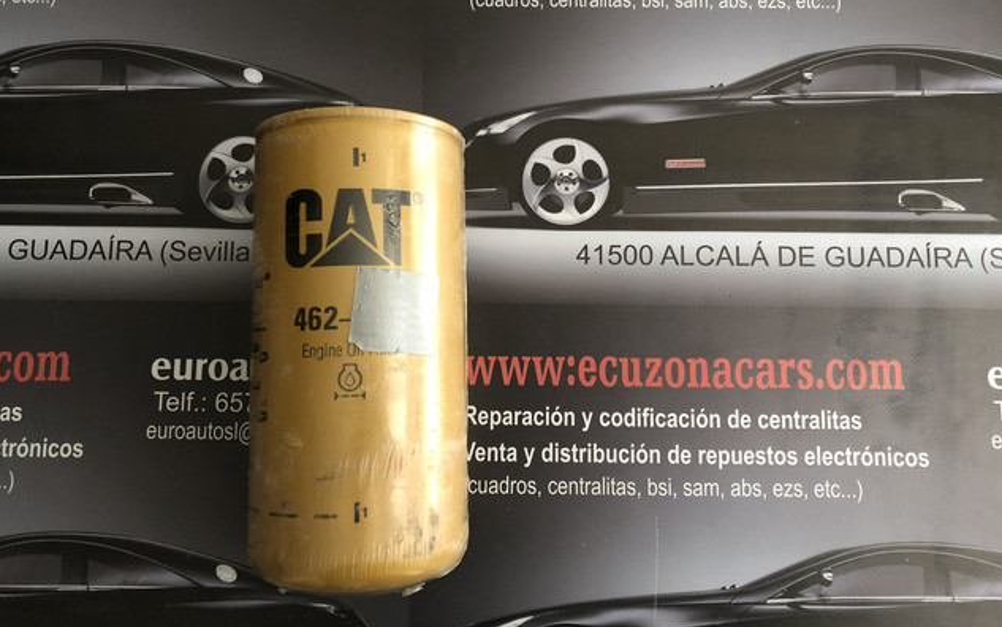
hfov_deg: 62.9
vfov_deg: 41.7
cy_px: 250
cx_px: 503
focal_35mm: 30
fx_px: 819
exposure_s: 1/7
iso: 80
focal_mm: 3.99
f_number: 1.8
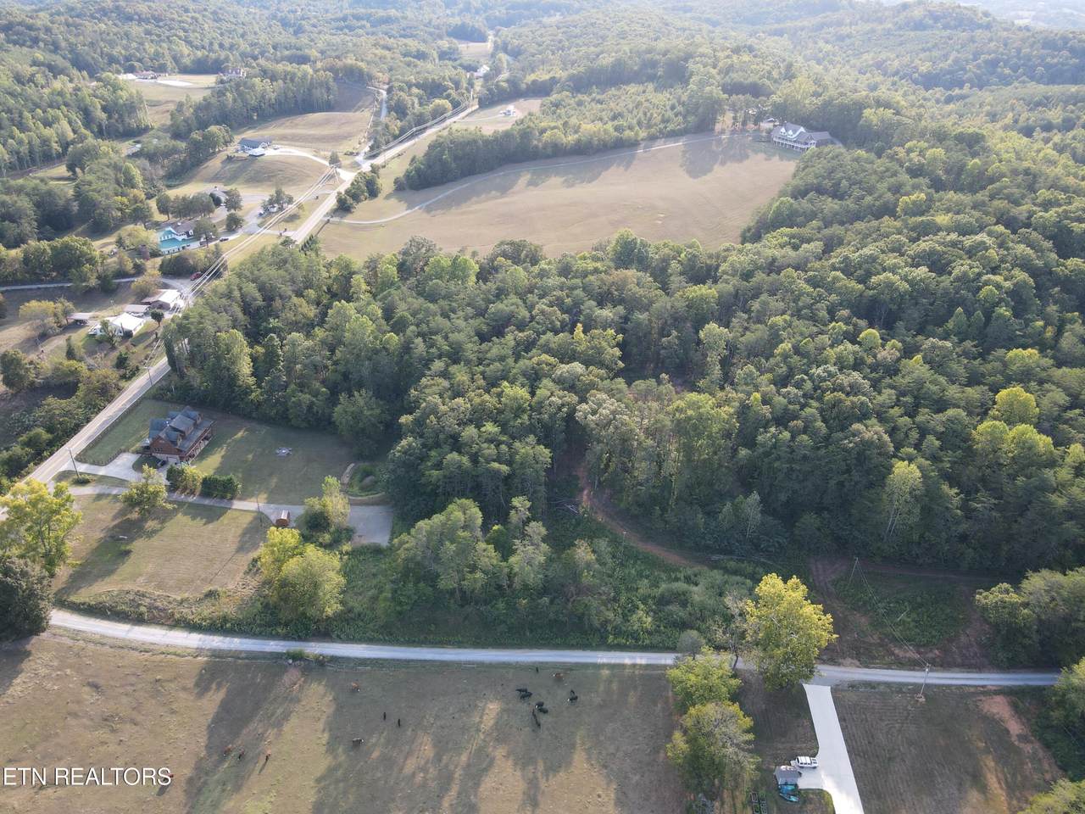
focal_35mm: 24
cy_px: 407
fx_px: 752
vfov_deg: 56.8
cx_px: 542
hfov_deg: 71.6
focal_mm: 4.5
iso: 100
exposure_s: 1/90
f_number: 2.8
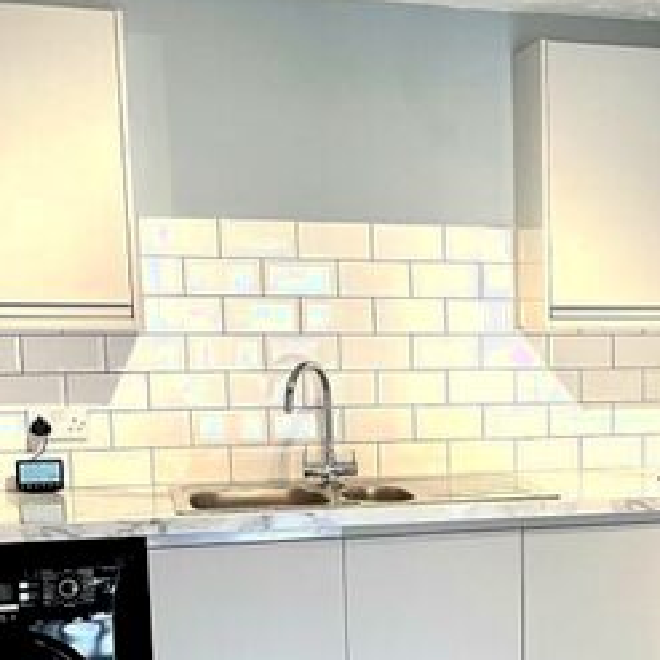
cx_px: 657
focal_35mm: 65
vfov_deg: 25.9
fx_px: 1402
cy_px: 549
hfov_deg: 25.2
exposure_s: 1/61
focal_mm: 4.2
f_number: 1.6
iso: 125
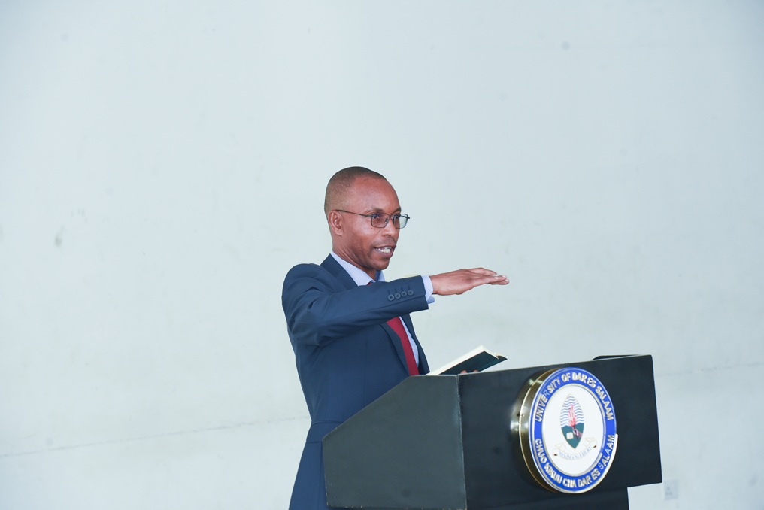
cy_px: 255
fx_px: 2866
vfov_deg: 10.2
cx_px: 382
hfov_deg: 15.2
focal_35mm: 135
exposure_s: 1/125
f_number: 8
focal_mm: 135
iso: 1600
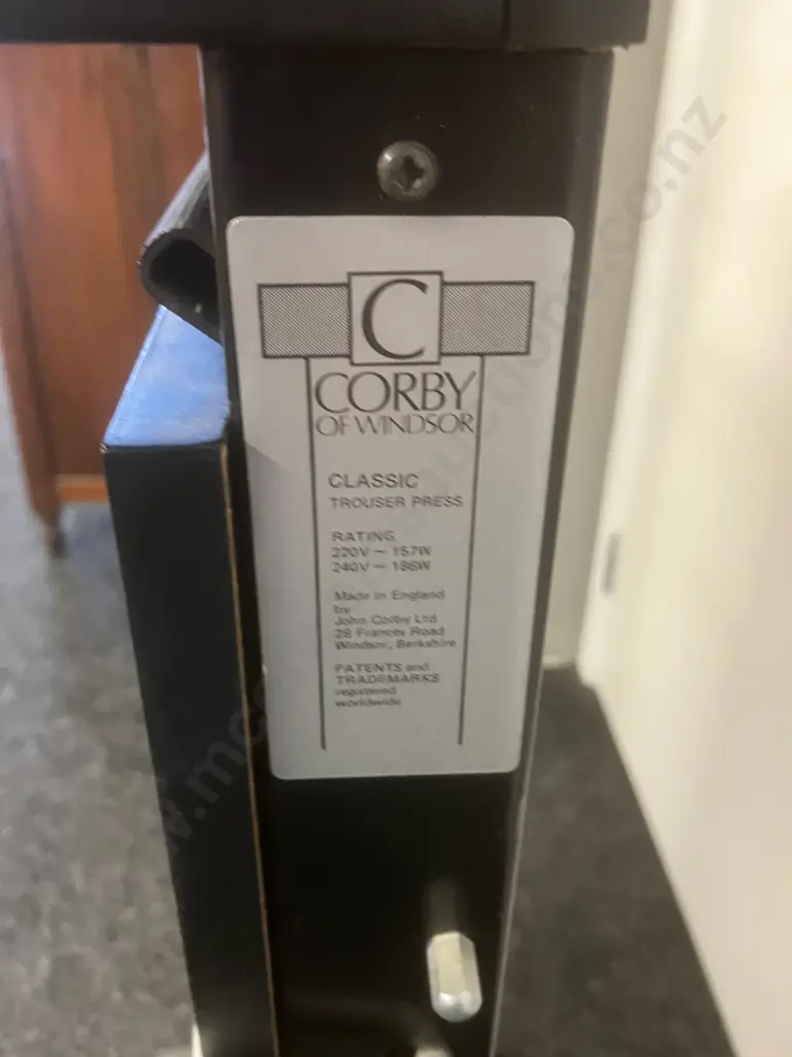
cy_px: 528
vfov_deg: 63.4
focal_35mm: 28
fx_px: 854
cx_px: 396
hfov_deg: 49.7
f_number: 1.8
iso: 400
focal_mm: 3.99
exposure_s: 1/33
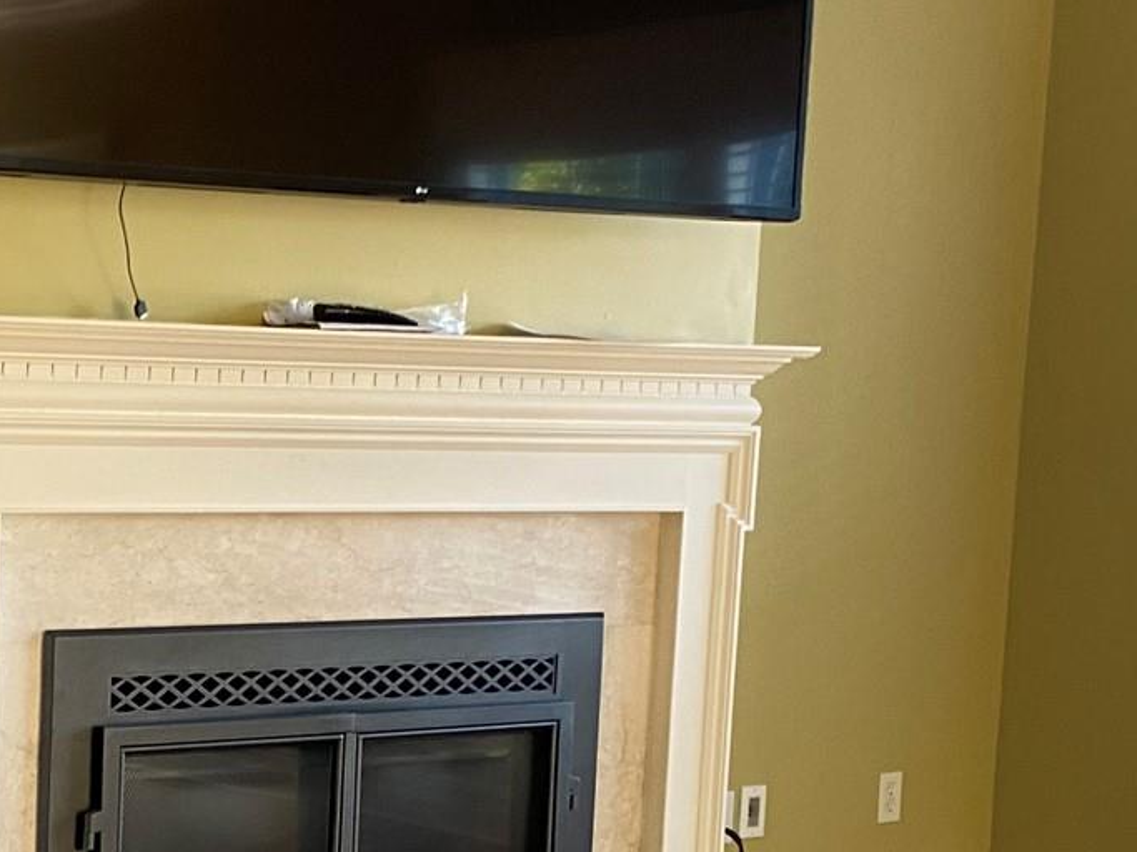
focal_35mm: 78
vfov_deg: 18.7
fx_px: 2562
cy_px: 666
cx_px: 72
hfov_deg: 24.2
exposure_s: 1/60
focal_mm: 4.25
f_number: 1.8
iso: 125
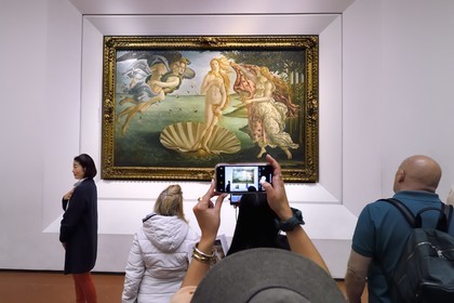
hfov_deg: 81.2
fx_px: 265
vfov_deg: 59.5
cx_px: 227
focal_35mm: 21
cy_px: 152
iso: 1600
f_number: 6.3
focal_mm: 21
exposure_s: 1/50
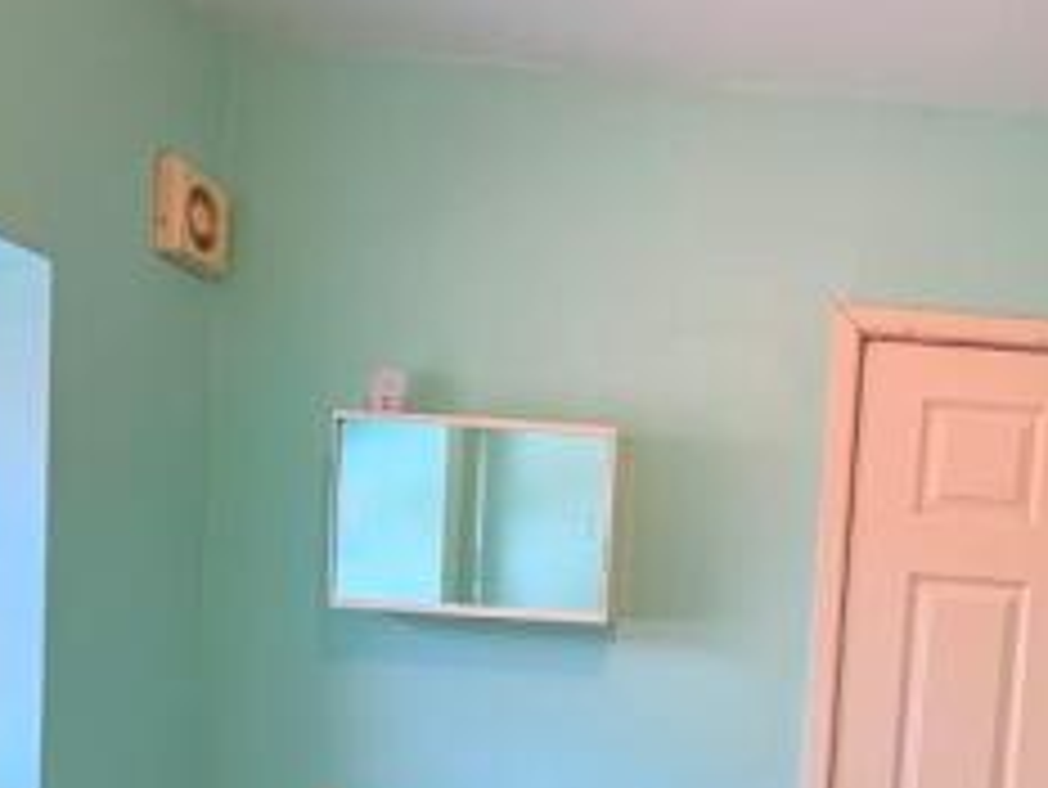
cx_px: 794
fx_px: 1060
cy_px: 655
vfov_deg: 38.8
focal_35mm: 35
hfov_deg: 50.3
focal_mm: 2.22
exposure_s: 1/100
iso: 125
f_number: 2.2
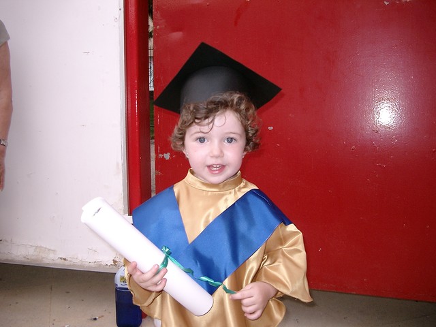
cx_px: 218
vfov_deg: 38.7
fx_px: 466
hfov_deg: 50.1
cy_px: 164
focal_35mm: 37
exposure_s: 1/60
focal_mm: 7.6
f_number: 2.6
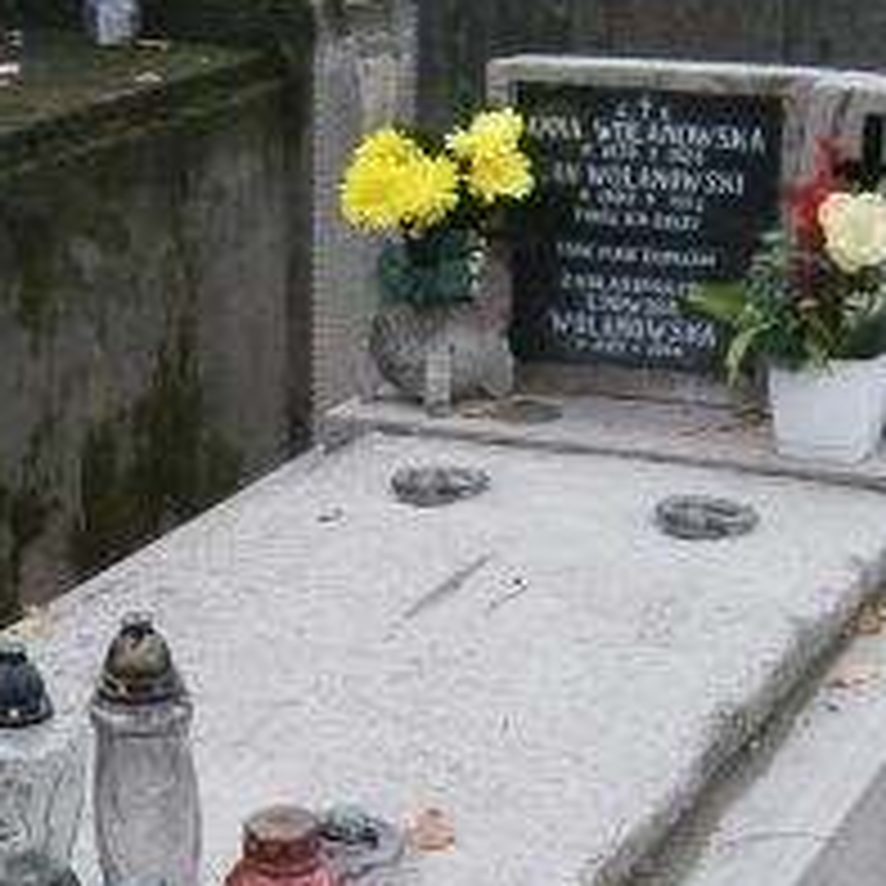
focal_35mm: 89
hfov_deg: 19.5
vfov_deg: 19.2
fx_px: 2577
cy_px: 783
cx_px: 382
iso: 80
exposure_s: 1/60
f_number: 2.9
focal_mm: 5.5
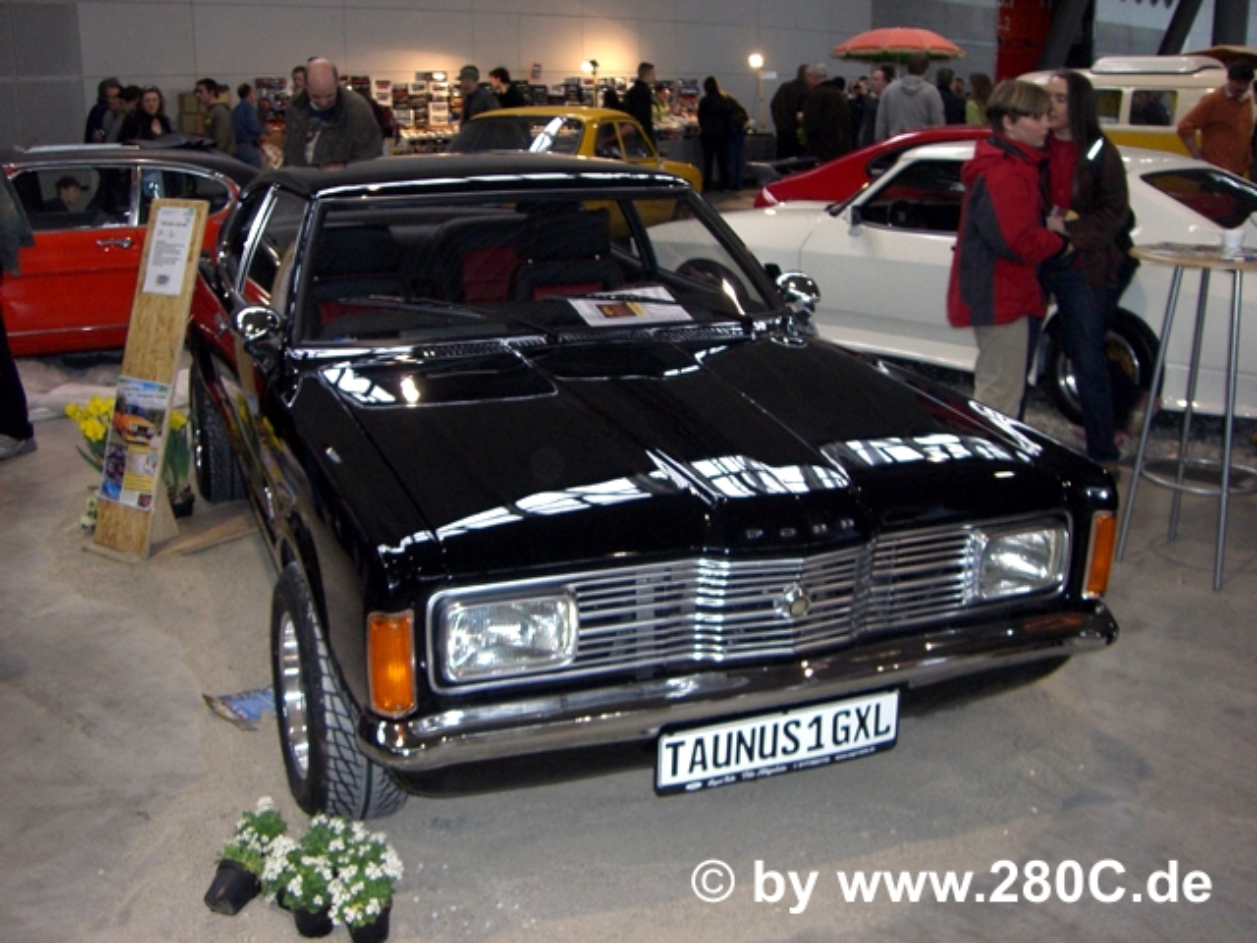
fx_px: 1380
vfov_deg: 37.7
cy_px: 472
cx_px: 628
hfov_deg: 49.0
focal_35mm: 38
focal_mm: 6.2
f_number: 2.7
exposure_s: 1/60
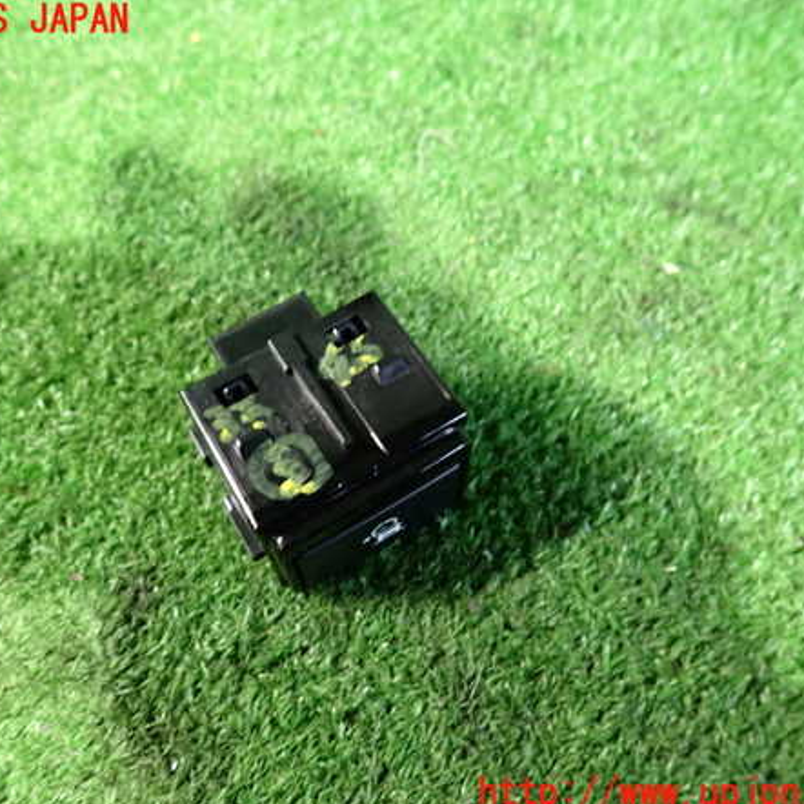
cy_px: 407
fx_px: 788
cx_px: 344
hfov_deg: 53.8
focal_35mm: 30
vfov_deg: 54.0
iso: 800
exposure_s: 1/25
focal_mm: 4.5
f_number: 2
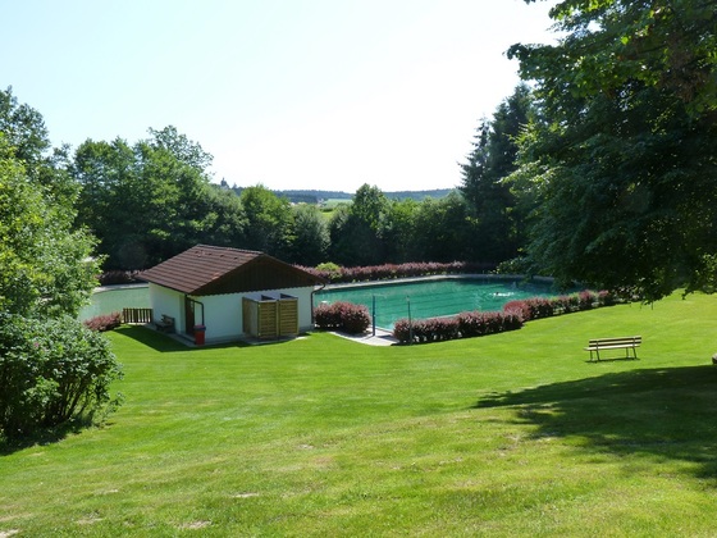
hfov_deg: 56.8
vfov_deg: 44.2
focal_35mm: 32
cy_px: 269
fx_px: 663
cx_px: 358
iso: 125
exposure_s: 1/200
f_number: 5
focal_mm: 5.6
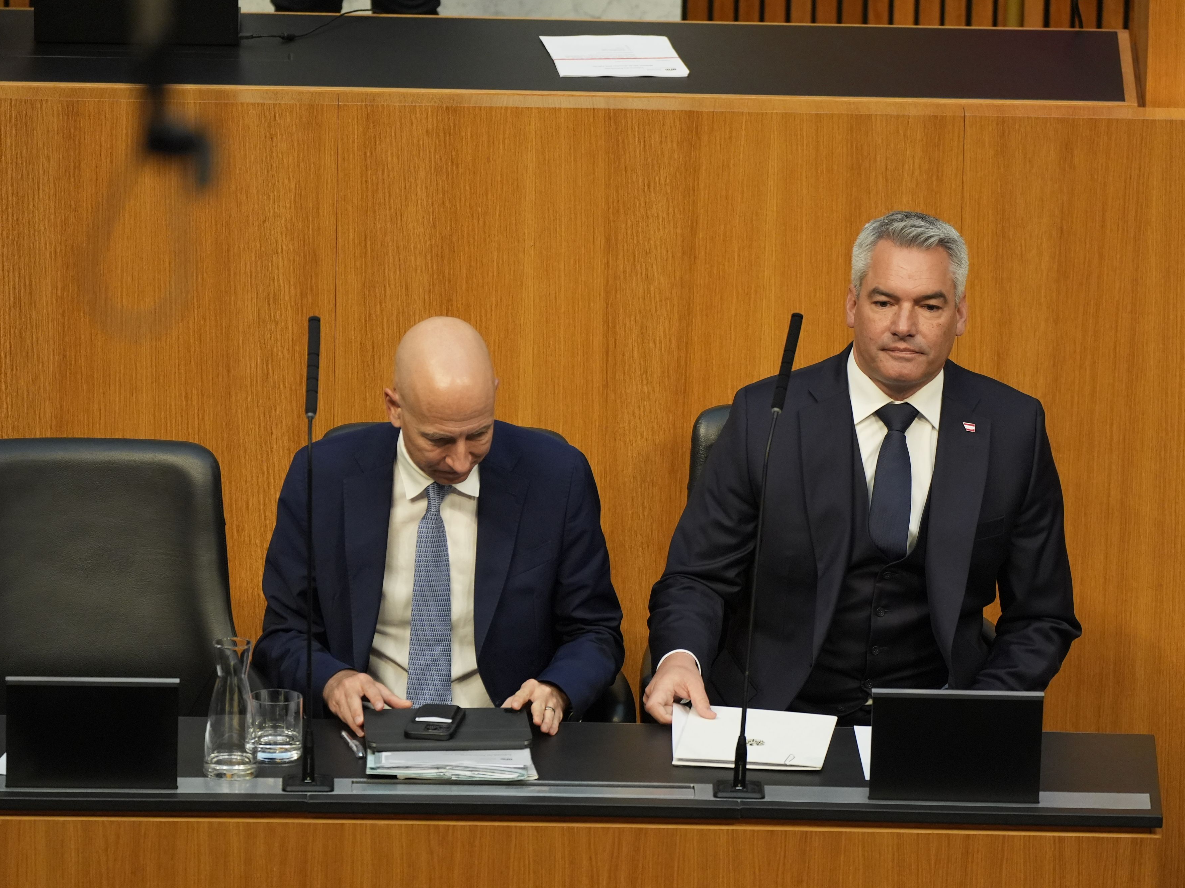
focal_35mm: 278
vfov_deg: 5.3
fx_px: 9516
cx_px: 630
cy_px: 443
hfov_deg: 7.1
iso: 3200
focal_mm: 256
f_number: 5.6
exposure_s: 1/250
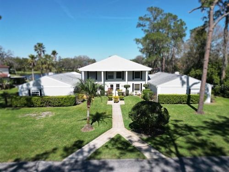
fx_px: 159
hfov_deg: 71.6
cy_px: 86
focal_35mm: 24
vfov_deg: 56.8
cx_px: 114
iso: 150
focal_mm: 6.72
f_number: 1.7
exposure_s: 1/4000
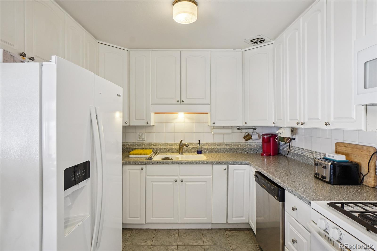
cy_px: 126
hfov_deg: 90.0
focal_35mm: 18
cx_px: 188
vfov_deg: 67.4
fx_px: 188
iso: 400
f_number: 8
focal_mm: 12
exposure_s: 1/20
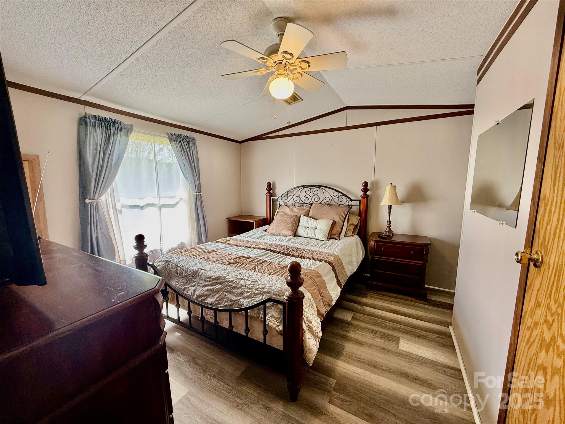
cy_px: 212
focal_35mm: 14
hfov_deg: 102.1
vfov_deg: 85.7
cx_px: 282
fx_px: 229
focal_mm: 2.22
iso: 125
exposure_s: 1/99
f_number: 2.2
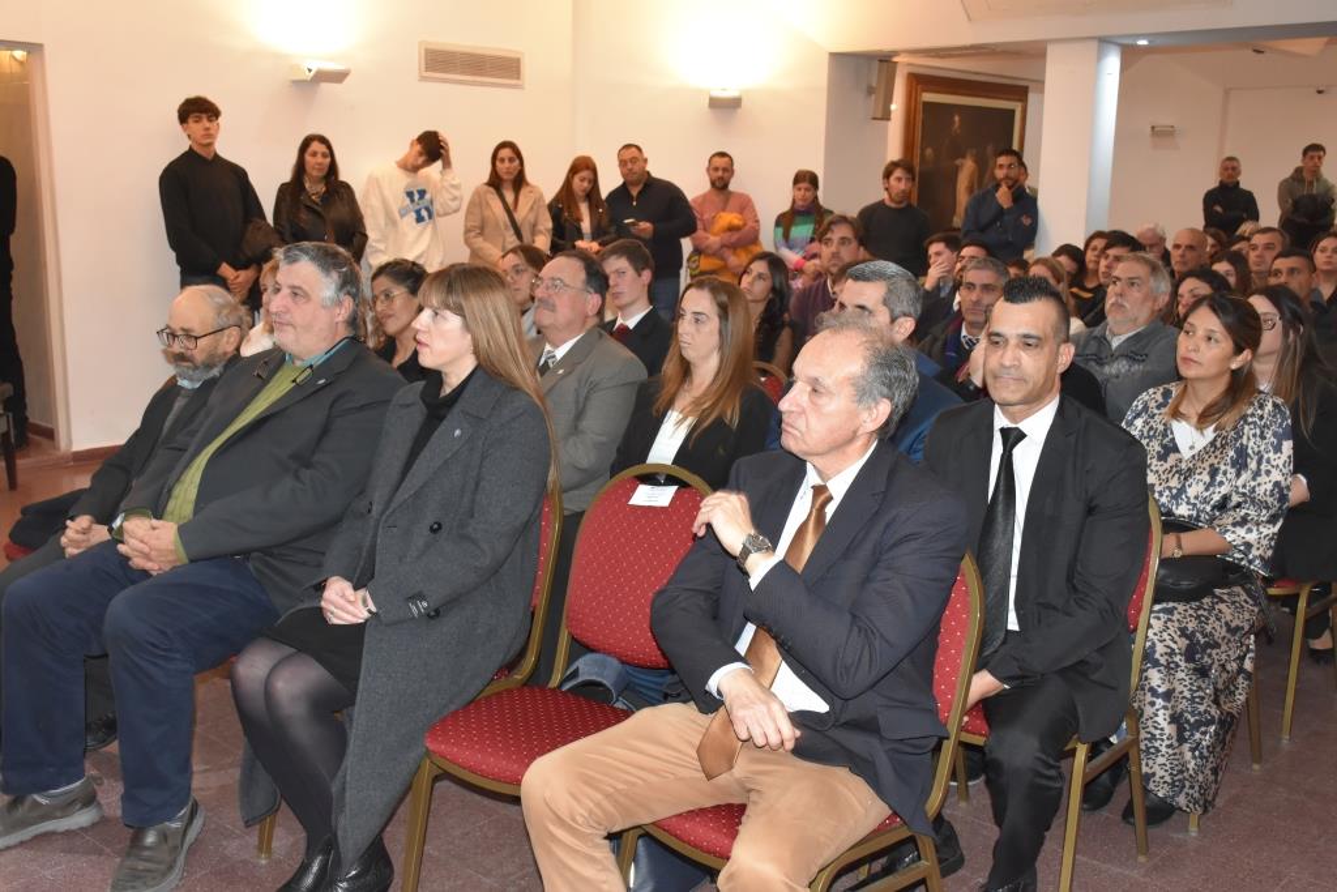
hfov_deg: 53.1
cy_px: 446
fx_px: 1337
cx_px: 668
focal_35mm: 36
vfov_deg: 36.9
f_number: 5.6
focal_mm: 24
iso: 1600
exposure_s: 1/60
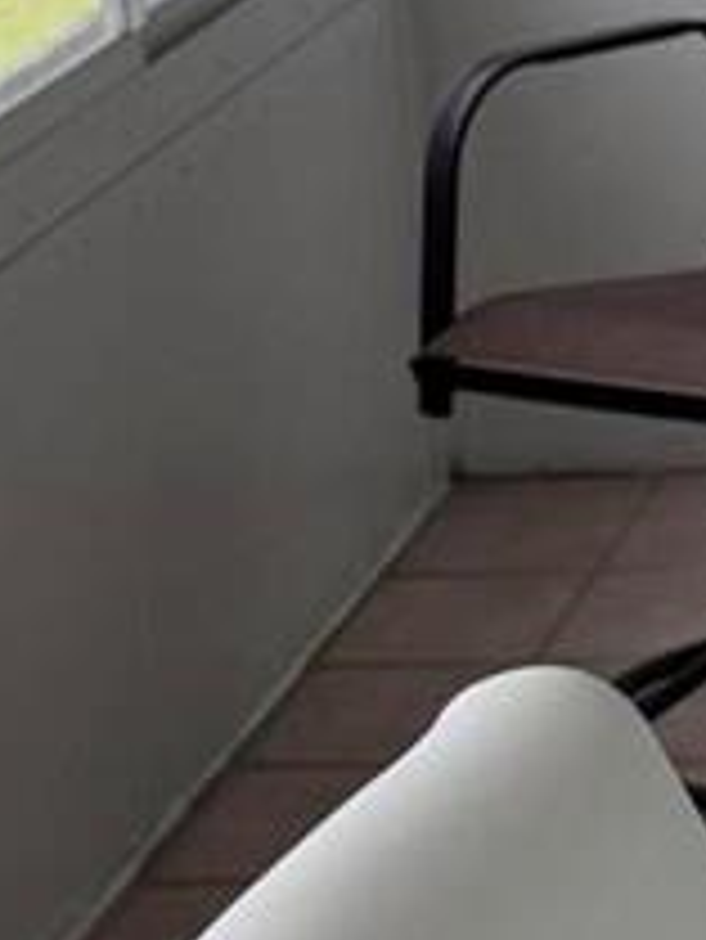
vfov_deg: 11.2
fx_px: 4781
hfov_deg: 8.4
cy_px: 454
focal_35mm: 176
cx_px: 90
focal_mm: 6.76
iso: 100
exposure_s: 1/584
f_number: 1.78
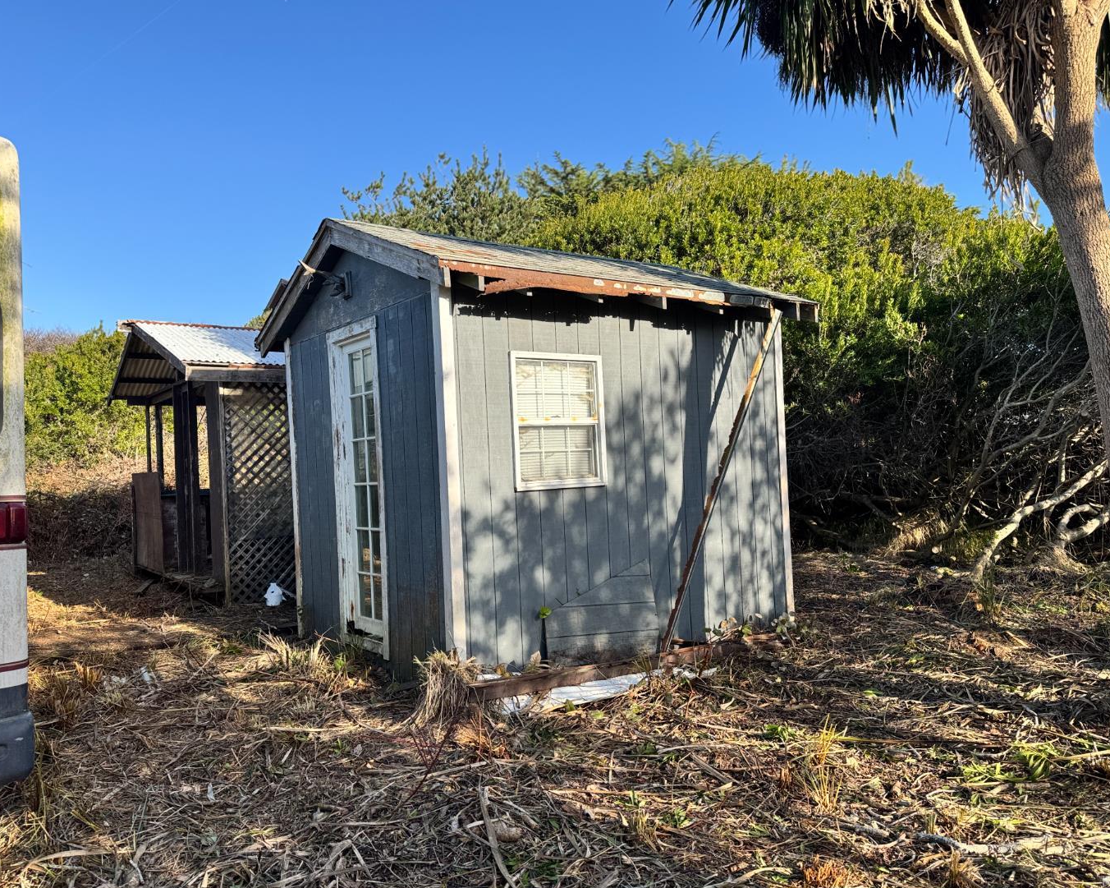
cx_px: 553
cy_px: 449
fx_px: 854
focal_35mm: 26
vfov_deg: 54.9
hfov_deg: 66.0
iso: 80
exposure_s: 1/1818
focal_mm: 6.76
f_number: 1.78
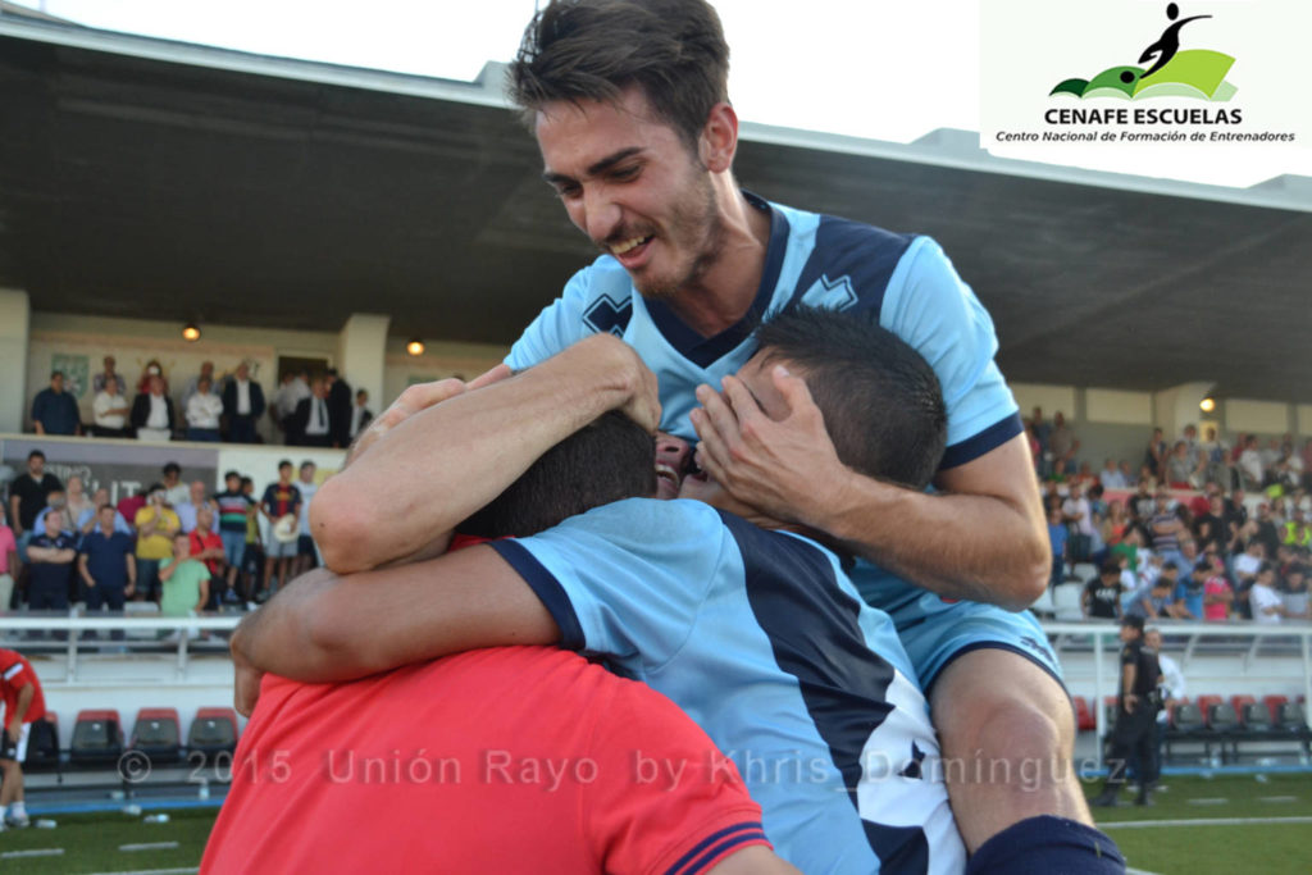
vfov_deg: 30.9
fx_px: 1585
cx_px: 656
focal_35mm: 44
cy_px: 438
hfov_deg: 45.0
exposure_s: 1/500
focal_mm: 29
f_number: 4
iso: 800
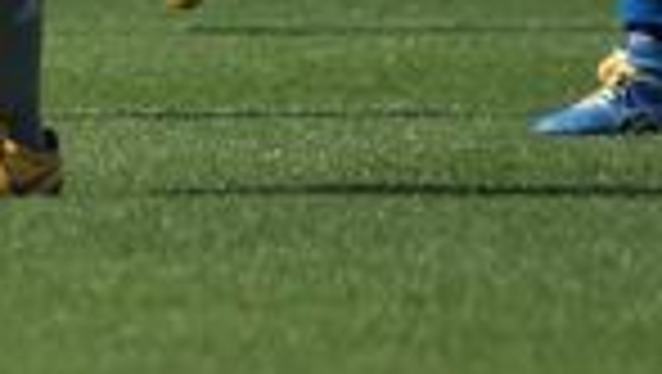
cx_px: -572
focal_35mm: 1796
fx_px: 31555
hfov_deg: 1.2
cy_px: -397
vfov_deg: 0.7
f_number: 5.6
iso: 125
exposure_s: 1/500
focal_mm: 280
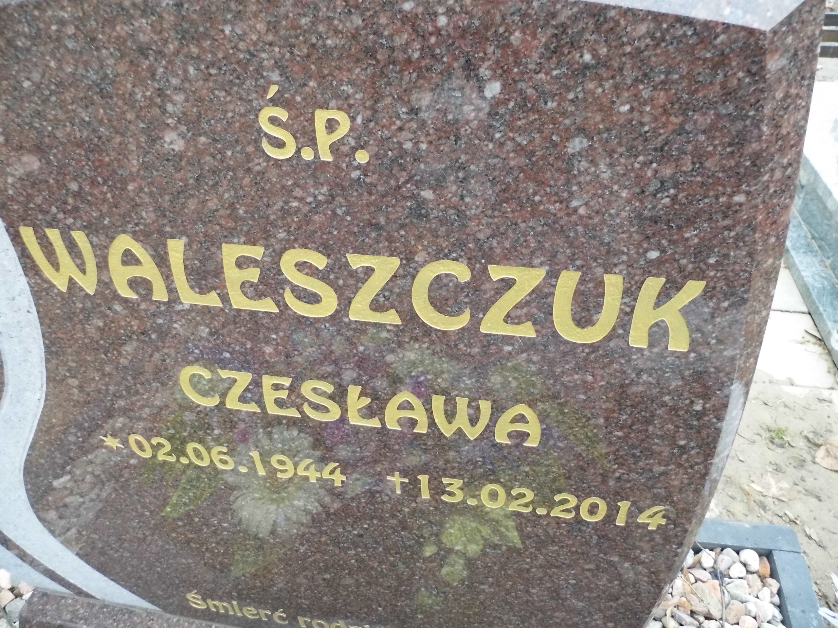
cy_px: 314
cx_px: 419
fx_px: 605
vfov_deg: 54.9
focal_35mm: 25
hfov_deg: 69.4
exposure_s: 1/60
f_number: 3.1
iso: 400
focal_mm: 4.5
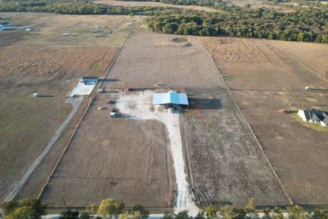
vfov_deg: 57.2
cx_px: 164
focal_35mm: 22
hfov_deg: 78.6
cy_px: 110
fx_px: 200
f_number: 2.8
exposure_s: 1/50
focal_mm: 8.38
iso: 100
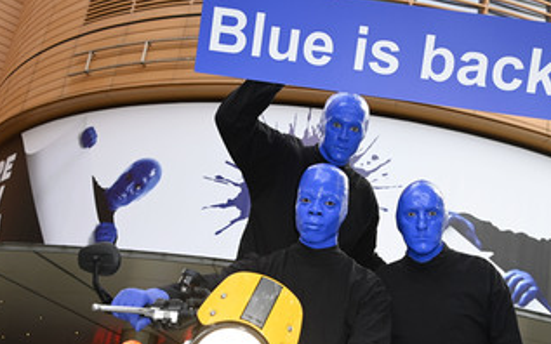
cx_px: 314
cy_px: 228
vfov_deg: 22.3
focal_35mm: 58
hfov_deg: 35.1
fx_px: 871
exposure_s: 1/200
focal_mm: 40
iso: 320
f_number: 6.3
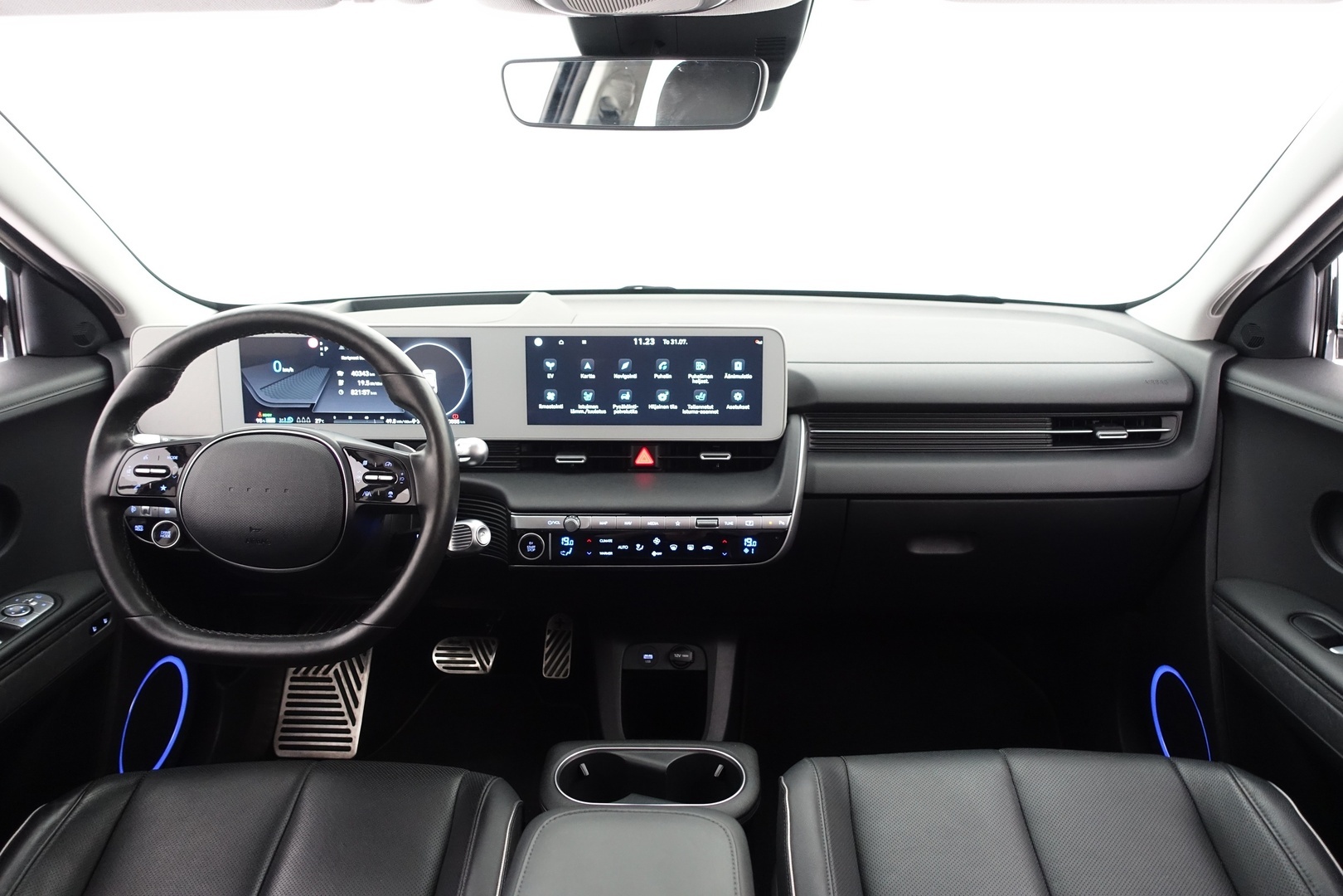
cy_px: 448
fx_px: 895
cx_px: 672
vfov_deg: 53.1
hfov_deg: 73.7
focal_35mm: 24
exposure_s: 1/25
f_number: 2.5
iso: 1000
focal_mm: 8.8
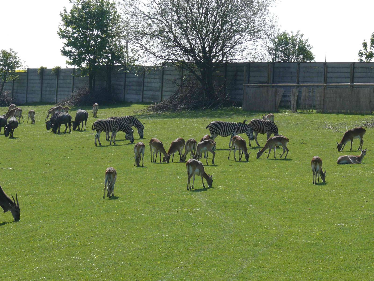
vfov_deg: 9.1
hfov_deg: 12.1
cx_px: 187
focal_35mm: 163
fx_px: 1761
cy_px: 140
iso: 100
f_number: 5.6
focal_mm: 30.8
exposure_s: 1/400
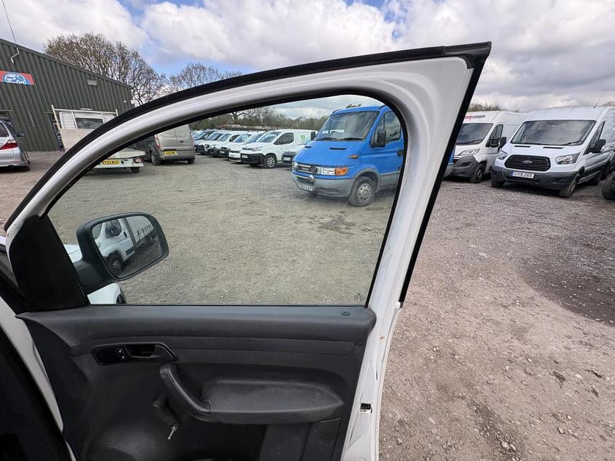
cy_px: 241
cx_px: 314
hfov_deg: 98.2
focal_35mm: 15
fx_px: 266
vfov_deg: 81.7
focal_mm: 2.22
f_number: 2.2
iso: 40
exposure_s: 1/485
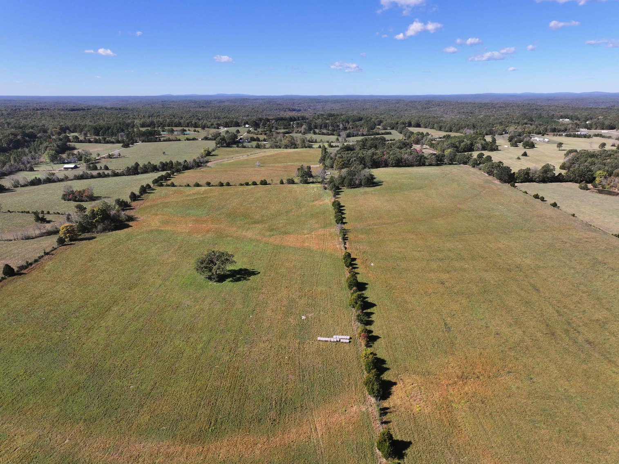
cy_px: 232
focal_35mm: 24
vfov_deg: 56.8
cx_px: 310
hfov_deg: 71.6
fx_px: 429
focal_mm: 12.29
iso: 140
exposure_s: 1/2000
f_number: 2.8
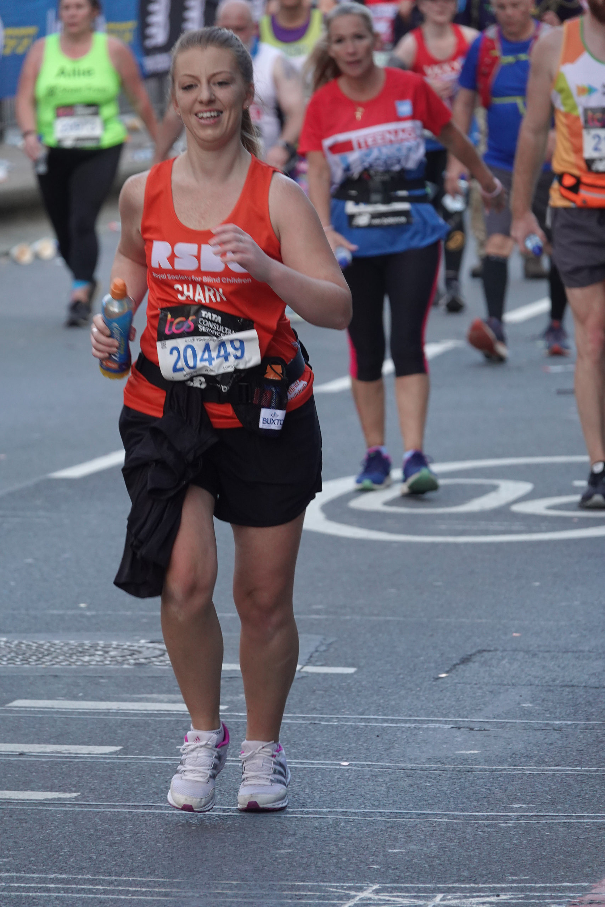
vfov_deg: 6.0
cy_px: 454
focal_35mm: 341
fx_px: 8594
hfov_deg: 4.0
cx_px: 302
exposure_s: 1/250
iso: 500
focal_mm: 124.94
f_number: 4
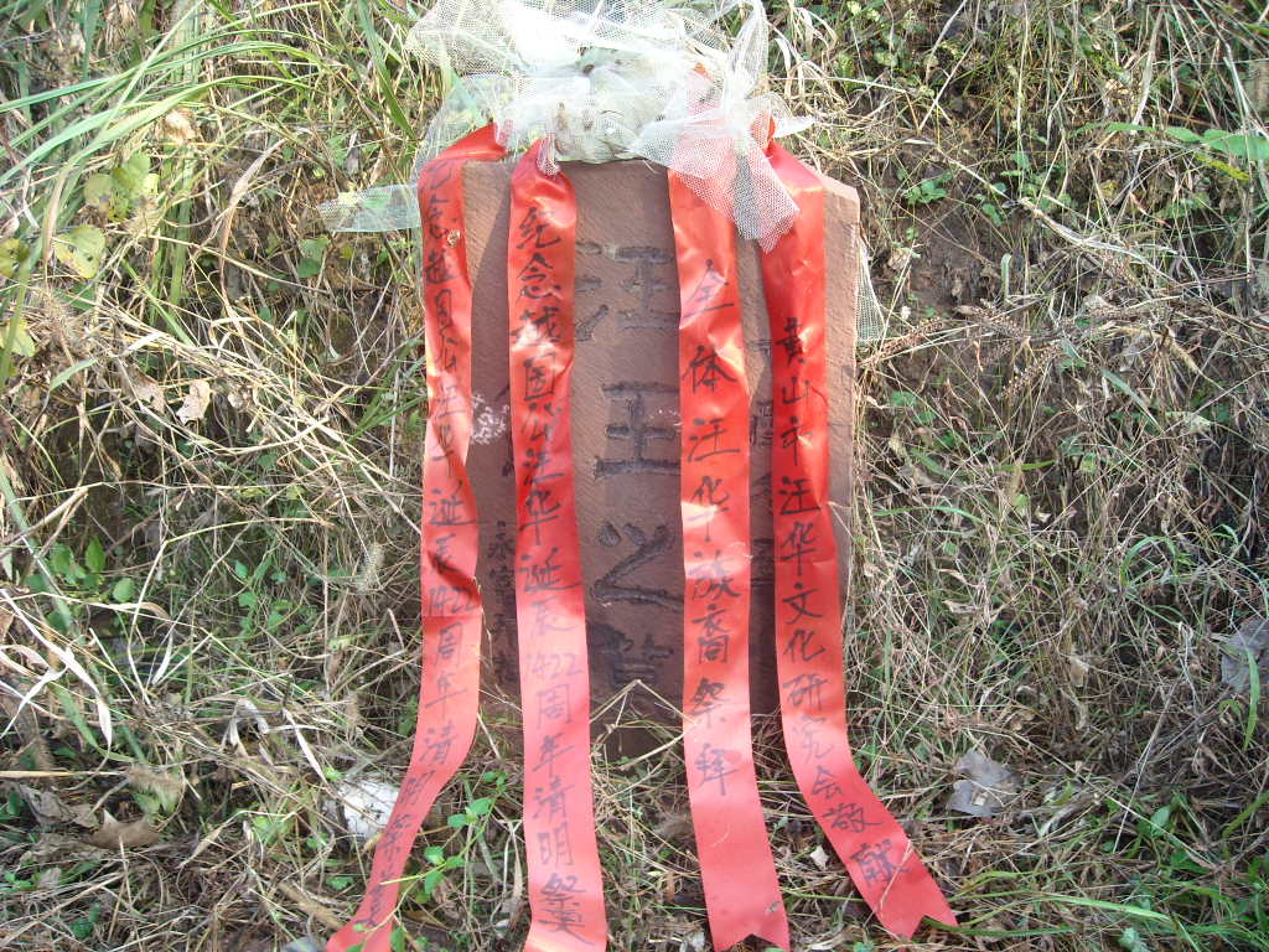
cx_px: 634
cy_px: 476
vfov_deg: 40.7
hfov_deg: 52.6
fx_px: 1283
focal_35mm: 35
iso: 70
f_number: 2.8
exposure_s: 1/60
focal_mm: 5.7
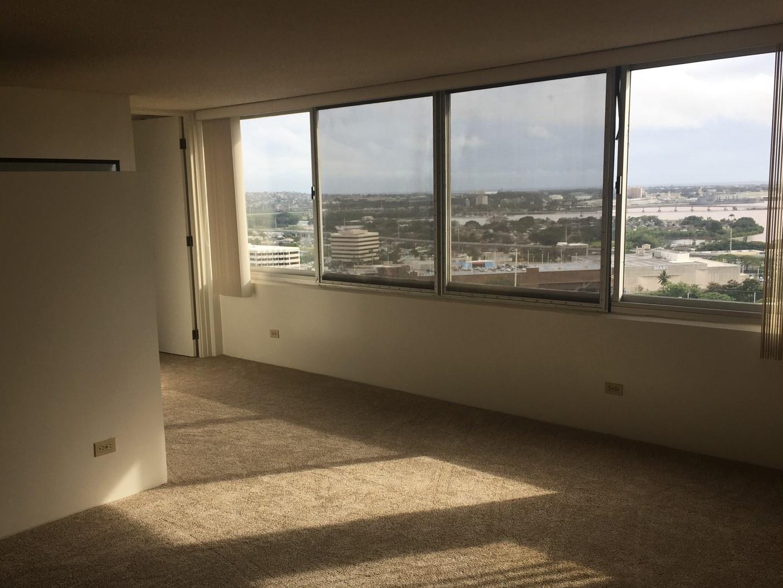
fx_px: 747
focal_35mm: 33
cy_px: 323
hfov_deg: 55.3
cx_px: 392
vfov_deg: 42.9
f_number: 2.2
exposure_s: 1/659
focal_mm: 4.15
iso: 32
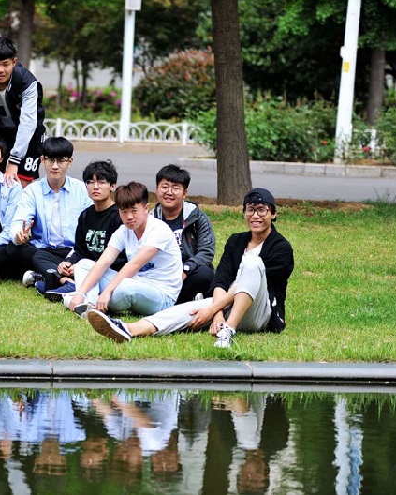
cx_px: 27
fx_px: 2327
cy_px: 247
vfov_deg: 12.1
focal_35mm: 159
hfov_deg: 9.7
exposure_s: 1/1250
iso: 200
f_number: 2.8
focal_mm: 112
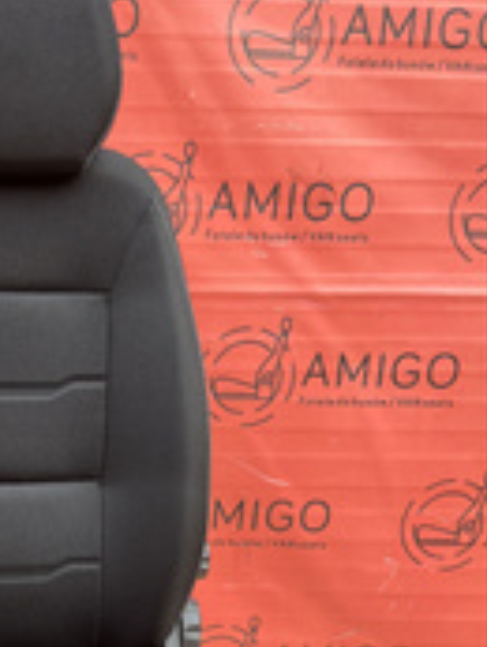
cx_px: -15
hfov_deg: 25.5
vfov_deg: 33.3
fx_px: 1012
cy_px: 602
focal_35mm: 54
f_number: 1.6
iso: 64
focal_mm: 5.1
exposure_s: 1/121
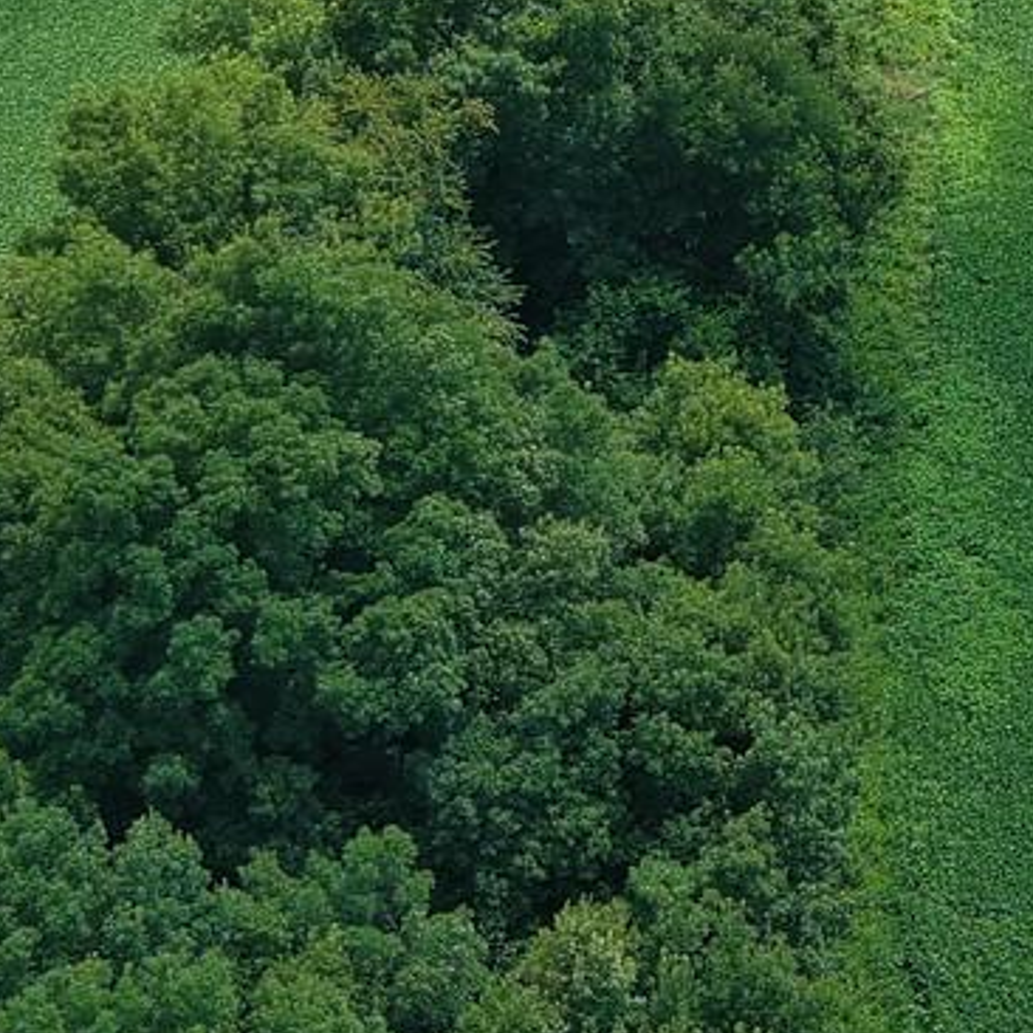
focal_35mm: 138
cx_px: 1154
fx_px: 4659
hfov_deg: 12.4
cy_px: -188
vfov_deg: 12.4
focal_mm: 10.57
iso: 100
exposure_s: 1/500
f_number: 2.8
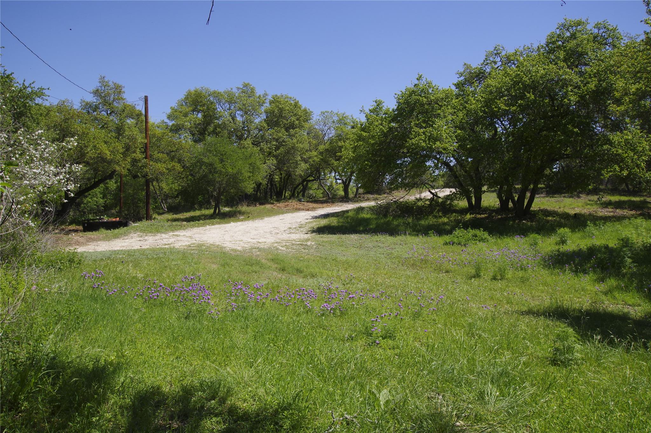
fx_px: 542
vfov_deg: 43.5
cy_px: 216
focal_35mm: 30
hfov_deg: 62.0
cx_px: 326
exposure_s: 1/400
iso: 200
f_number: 8
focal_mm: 20
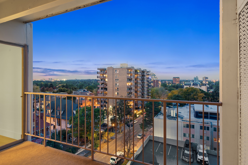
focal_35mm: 20
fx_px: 138
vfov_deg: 61.9
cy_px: 82
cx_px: 124
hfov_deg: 84.0
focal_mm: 20
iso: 250
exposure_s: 30
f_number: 9
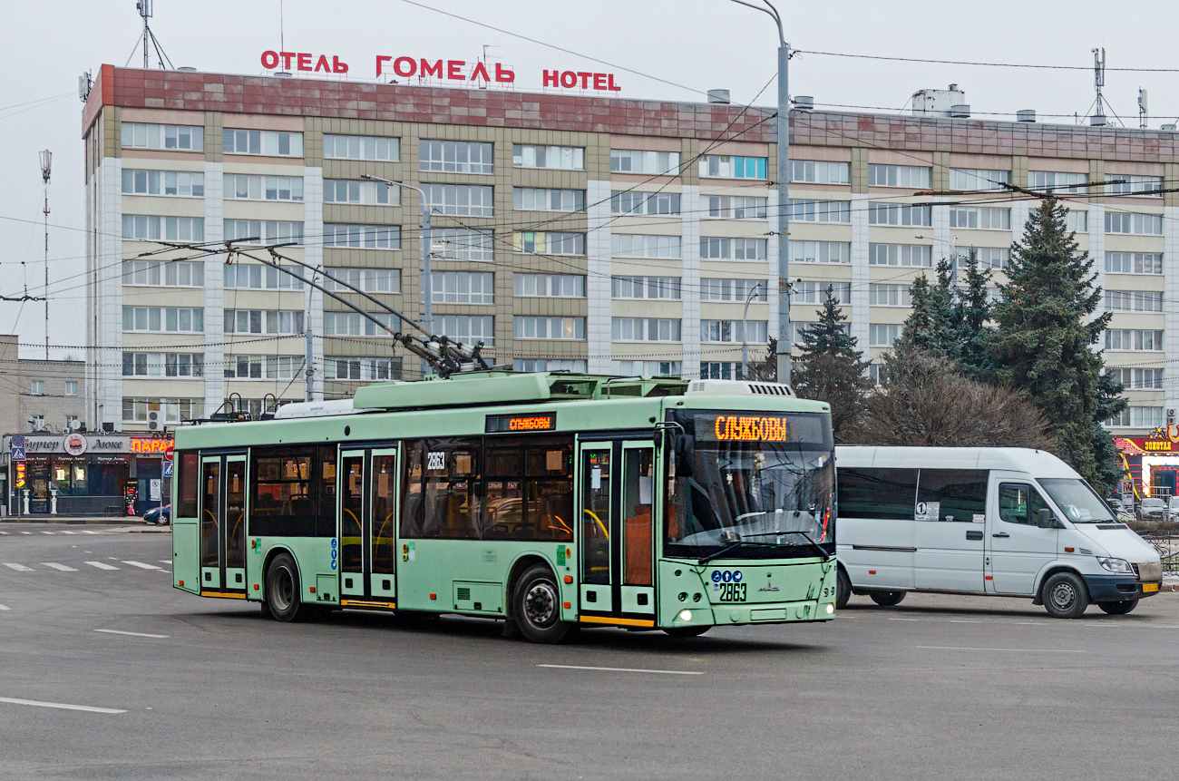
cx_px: 590
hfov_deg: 37.9
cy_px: 390
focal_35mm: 52
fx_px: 1716
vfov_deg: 25.6
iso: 400
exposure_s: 1/125
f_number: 4.5
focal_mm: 35
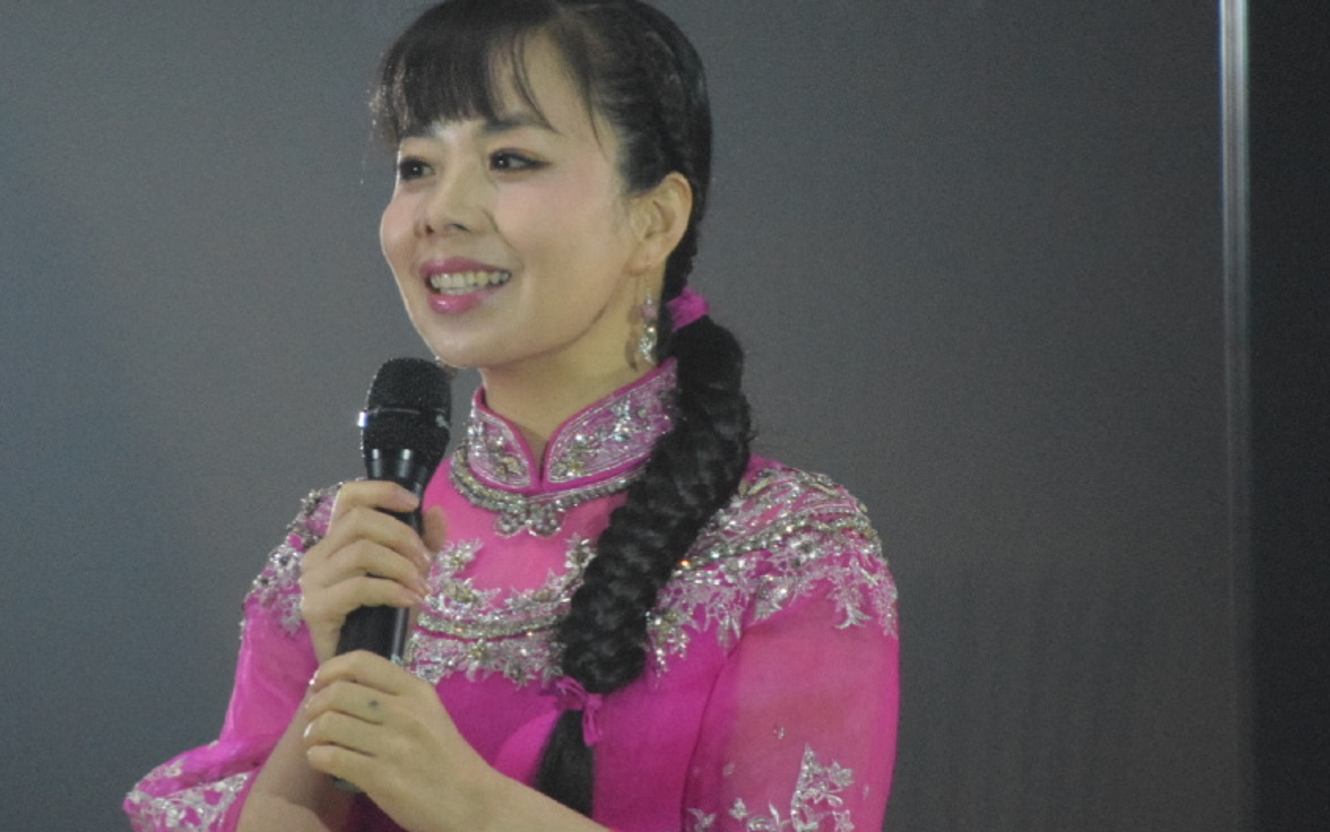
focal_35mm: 652
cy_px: 375
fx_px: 23639
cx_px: 537
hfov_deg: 3.2
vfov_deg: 2.0
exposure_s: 1/1000
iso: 6400
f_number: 5.6
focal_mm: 300
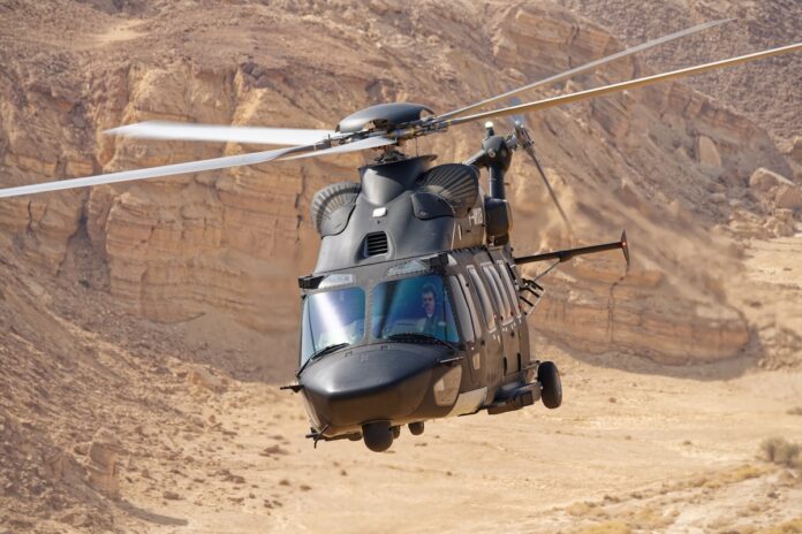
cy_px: 267
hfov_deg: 8.8
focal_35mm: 235
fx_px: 5235
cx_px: 401
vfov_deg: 5.8
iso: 250
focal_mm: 235
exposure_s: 1/400
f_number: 8
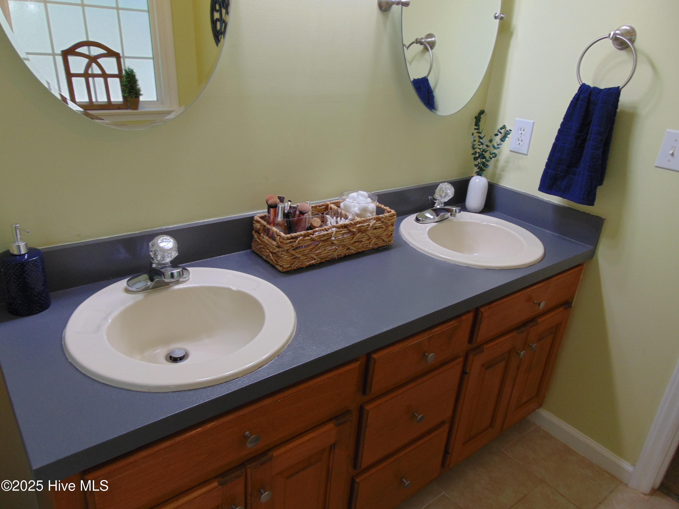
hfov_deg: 69.4
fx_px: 490
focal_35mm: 25
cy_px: 254
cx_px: 340
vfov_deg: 54.9
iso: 80
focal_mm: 4.5
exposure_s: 1/60
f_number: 3
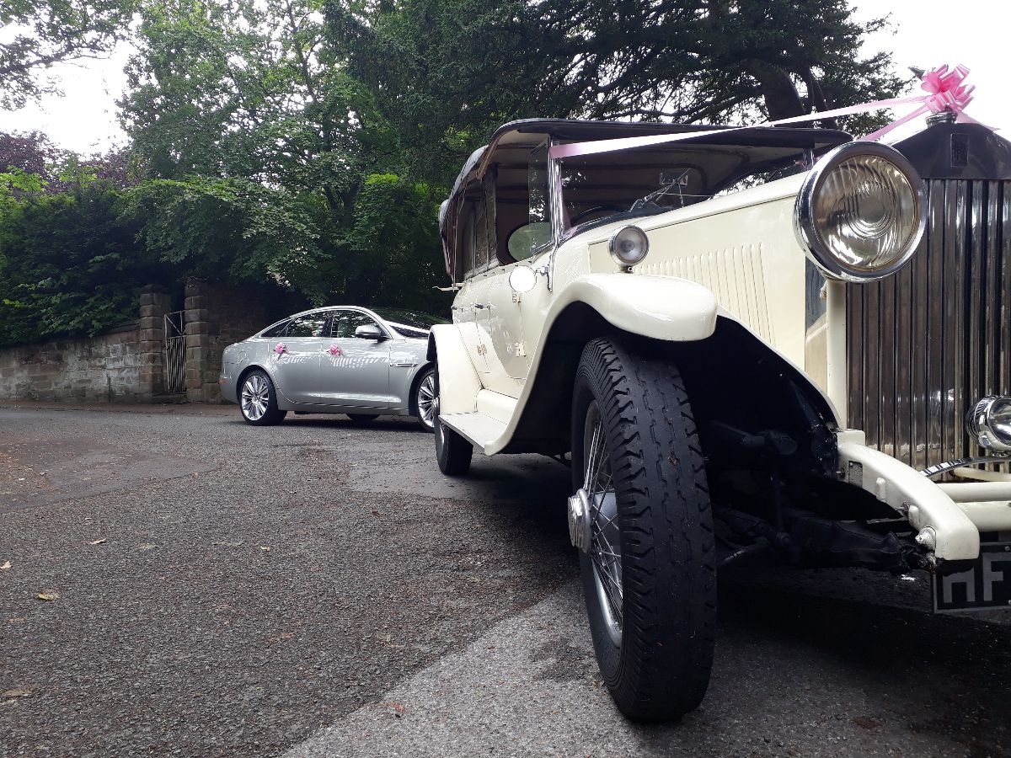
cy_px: 379
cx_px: 506
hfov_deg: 65.3
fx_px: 789
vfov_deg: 51.4
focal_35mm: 27
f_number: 1.9
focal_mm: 3.6
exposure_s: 1/226
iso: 40
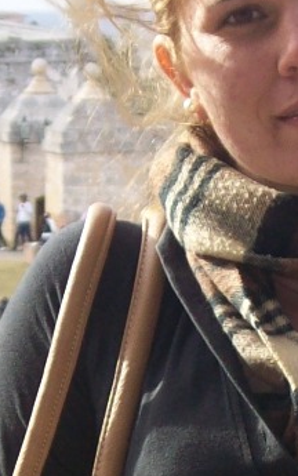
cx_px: 304
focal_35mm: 110
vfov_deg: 18.9
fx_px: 1428
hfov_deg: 11.8
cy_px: 184
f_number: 3.4
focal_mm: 9.4
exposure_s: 1/296
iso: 80
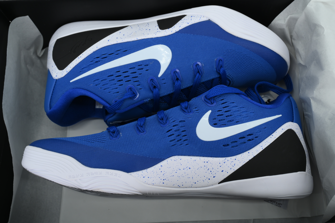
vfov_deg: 38.4
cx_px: 168
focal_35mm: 34
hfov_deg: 55.1
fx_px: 321
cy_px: 112
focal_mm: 34.5
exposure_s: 1/100
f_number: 10
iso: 400
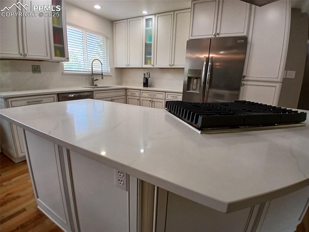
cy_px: 116
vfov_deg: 74.7
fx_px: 152
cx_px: 154
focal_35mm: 17
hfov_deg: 91.1
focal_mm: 1.4
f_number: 2.2
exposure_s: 1/60
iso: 64
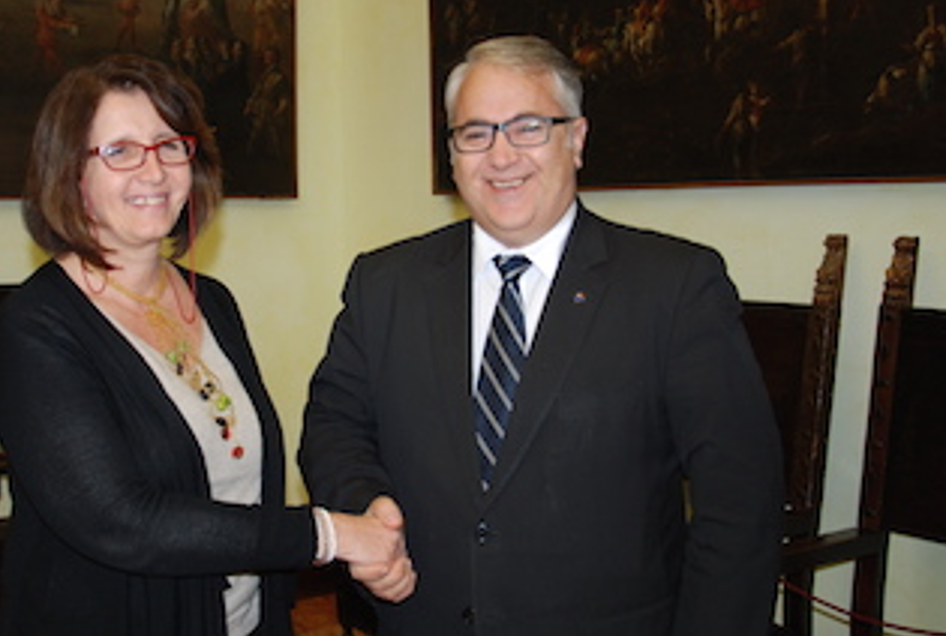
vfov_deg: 28.4
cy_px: 280
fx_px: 1255
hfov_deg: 41.0
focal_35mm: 48
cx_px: 357
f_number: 4
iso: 200
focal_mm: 25
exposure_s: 1/60
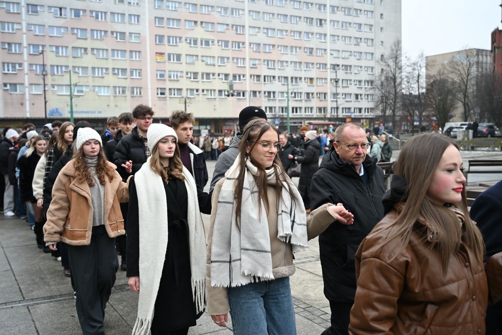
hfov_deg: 53.1
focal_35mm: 36
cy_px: 168
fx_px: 502
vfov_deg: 36.9
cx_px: 251
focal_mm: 36
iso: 2000
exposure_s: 1/1000
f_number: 4
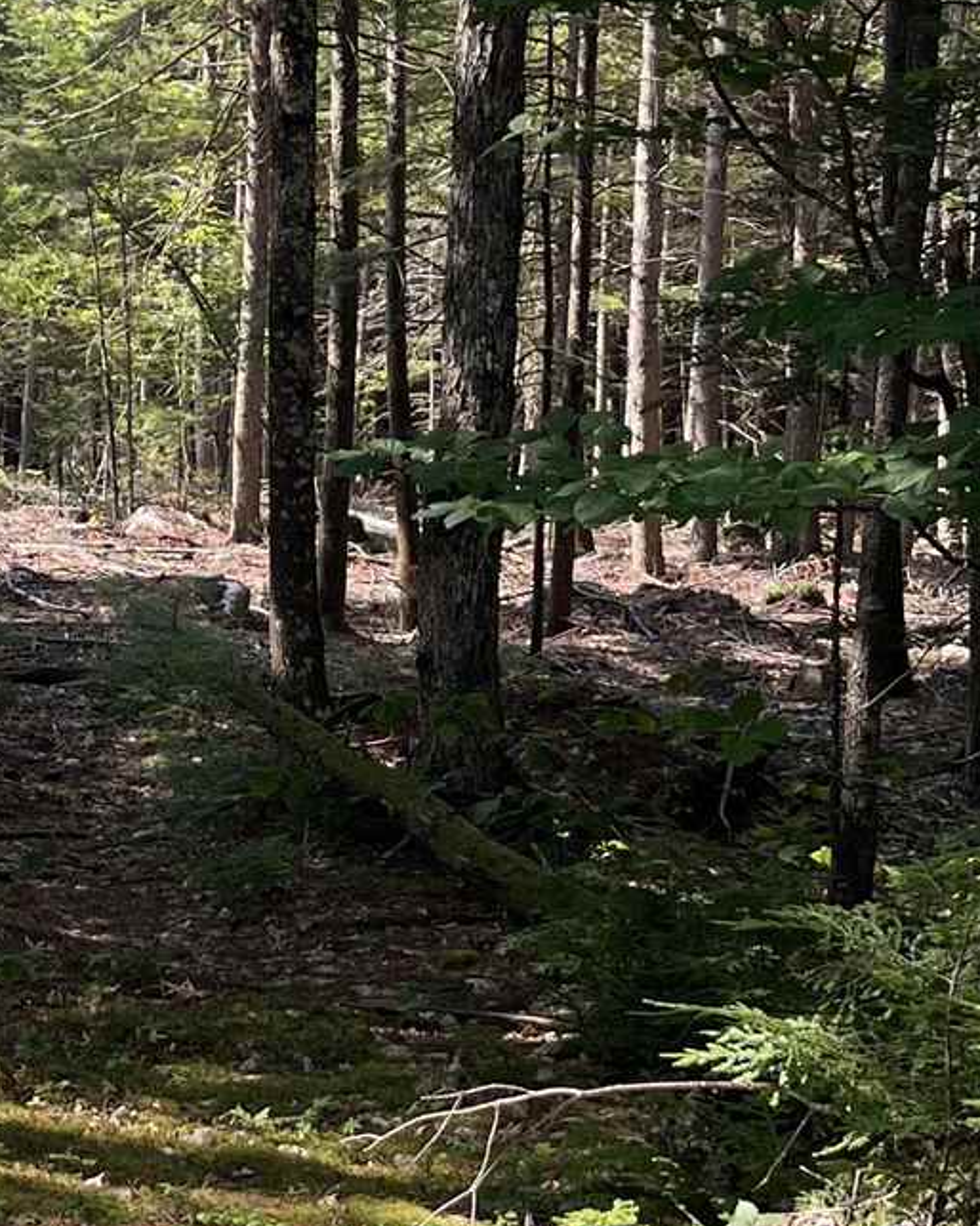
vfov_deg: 21.0
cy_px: 553
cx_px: 80
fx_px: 3301
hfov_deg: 16.6
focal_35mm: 91
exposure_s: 1/550
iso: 50
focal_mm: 5.1
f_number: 1.6
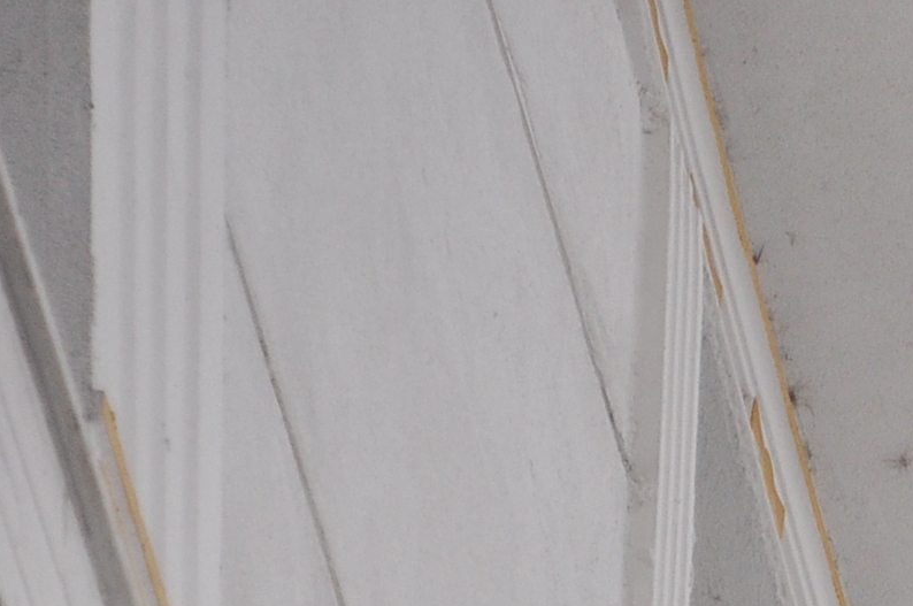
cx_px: 1755
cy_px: 1072
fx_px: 22312
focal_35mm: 881
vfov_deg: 1.6
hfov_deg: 2.3
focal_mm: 145
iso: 400
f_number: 6.3
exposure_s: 1/2500
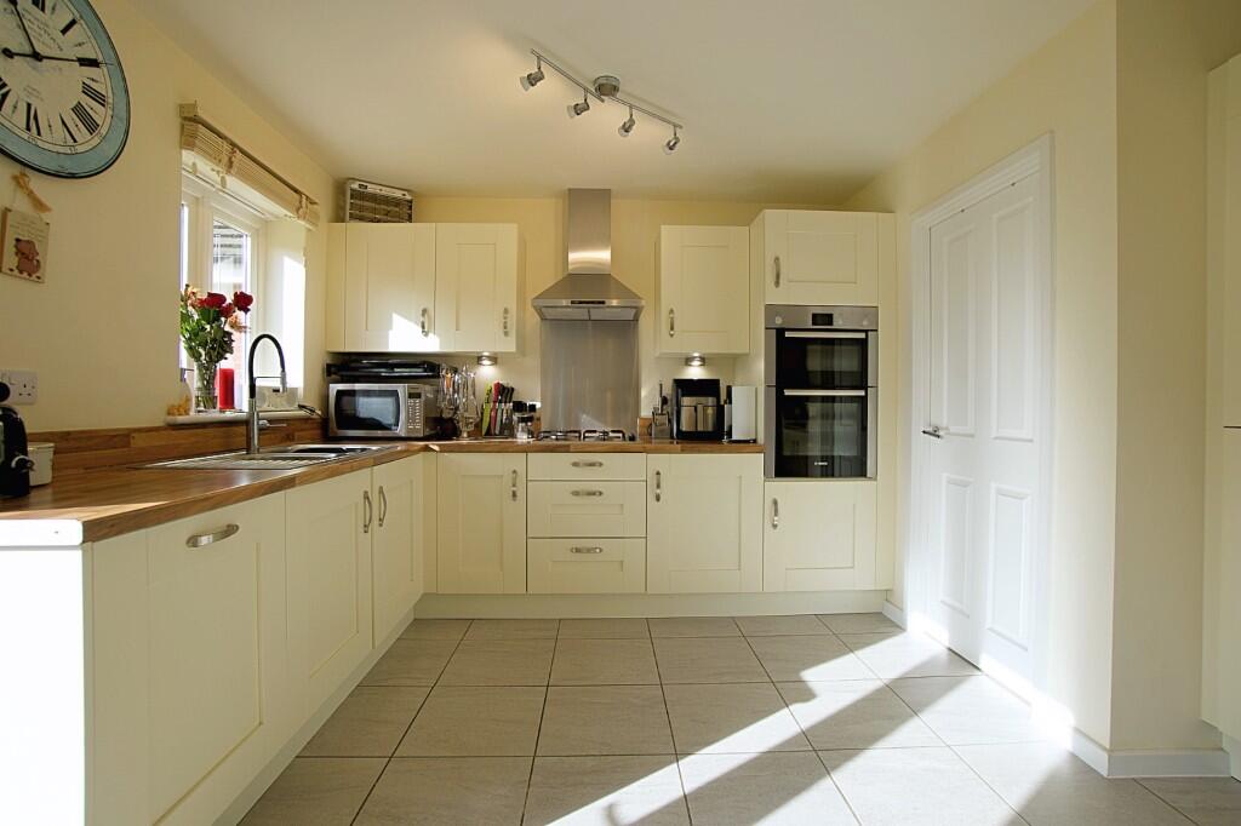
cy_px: 413
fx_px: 517
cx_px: 620
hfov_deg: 100.4
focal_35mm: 15
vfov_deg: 77.3
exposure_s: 1/200
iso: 100
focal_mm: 10
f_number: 4.5
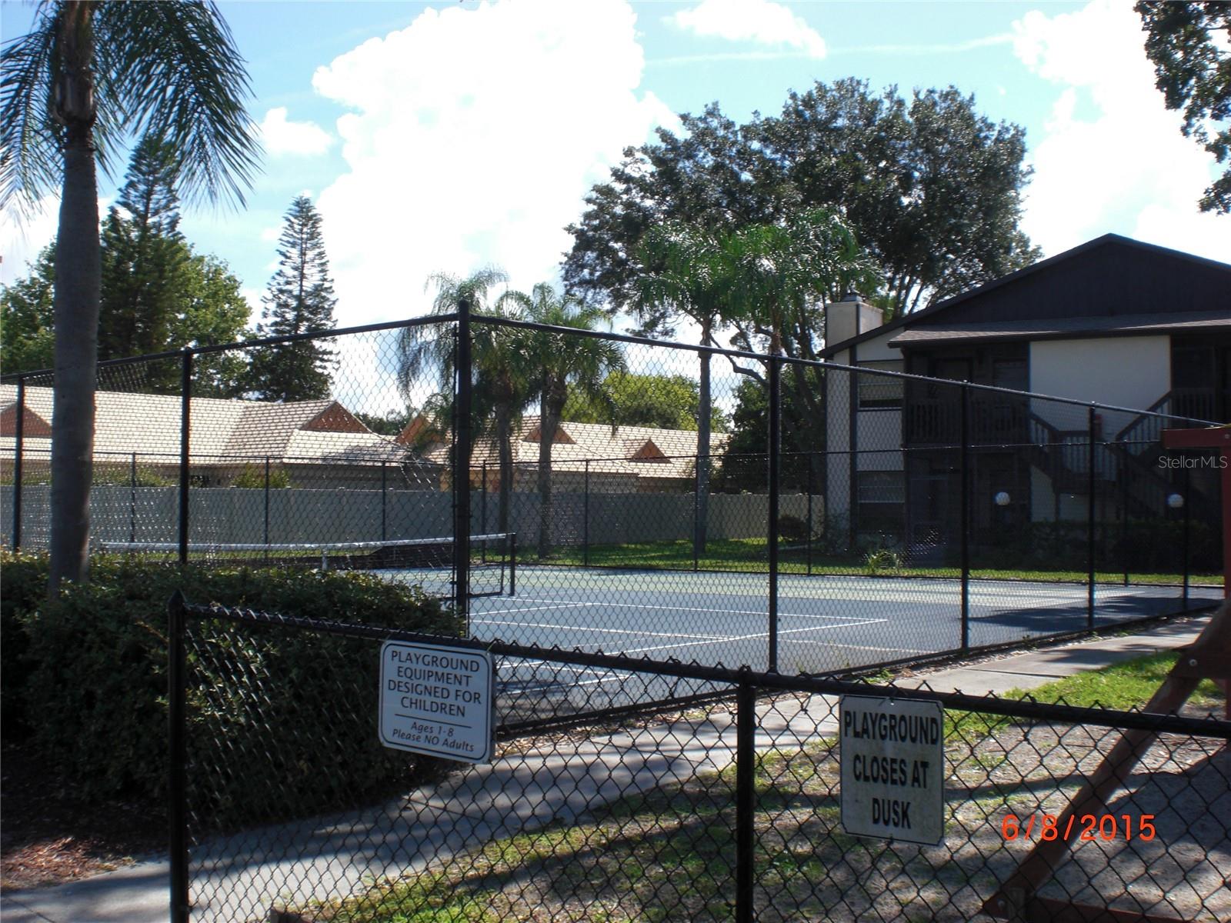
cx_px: 616
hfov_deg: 49.0
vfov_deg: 37.7
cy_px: 462
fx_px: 1351
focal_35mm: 38
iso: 64
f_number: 5.6
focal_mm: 6.3
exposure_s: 1/250
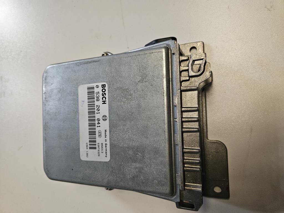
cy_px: 106
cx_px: 142
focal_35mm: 23
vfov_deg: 58.9
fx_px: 189
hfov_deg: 73.9
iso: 640
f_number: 1.8
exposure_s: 1/142
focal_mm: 5.4
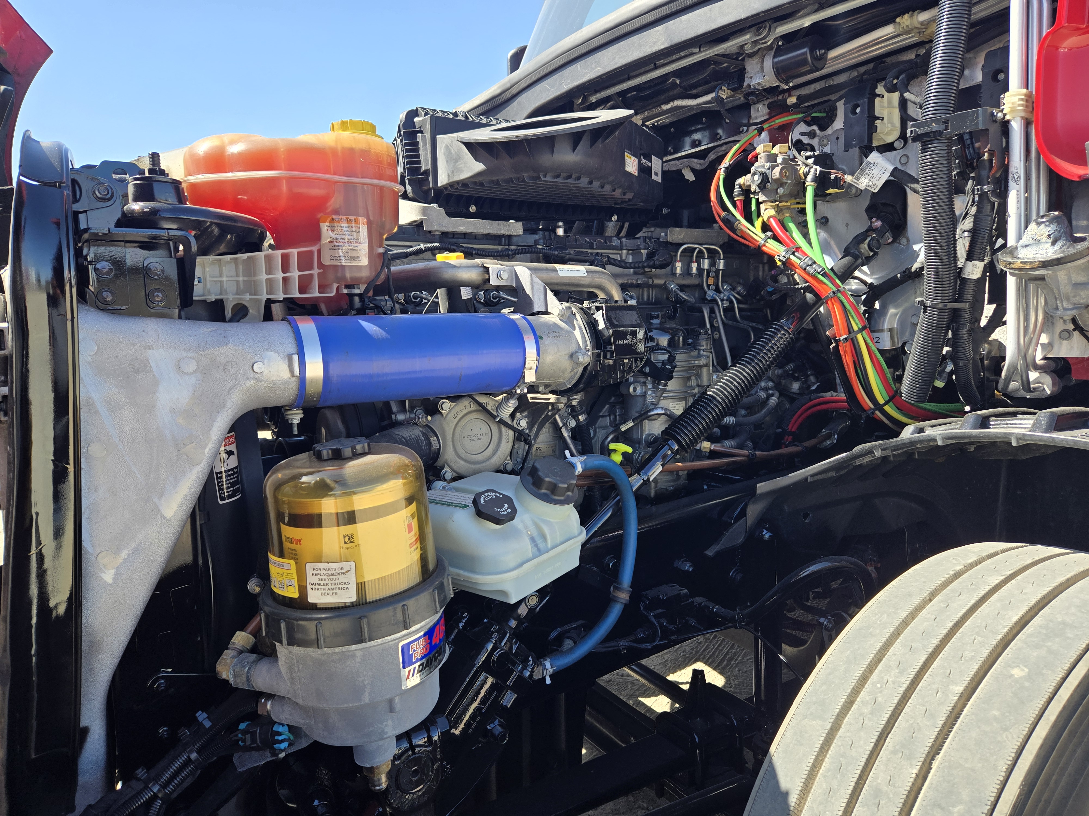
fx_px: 724
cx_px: 544
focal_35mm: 23
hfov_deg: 73.9
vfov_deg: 58.9
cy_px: 408
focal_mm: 5.4
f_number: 1.8
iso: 25
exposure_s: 1/562
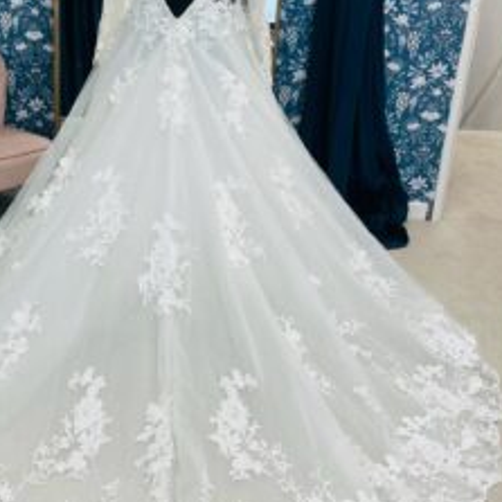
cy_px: 242
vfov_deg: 38.3
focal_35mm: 44
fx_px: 722
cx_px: 173
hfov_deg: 38.0
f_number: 1.6
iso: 40
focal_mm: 5.1
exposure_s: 1/100
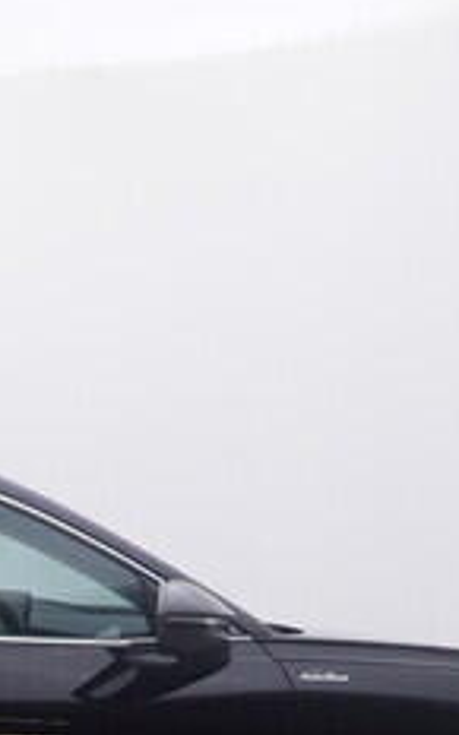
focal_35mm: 101
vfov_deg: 19.8
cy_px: 783
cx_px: -462
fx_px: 2026
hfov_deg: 11.6
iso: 200
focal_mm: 15
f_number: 5
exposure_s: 1/80
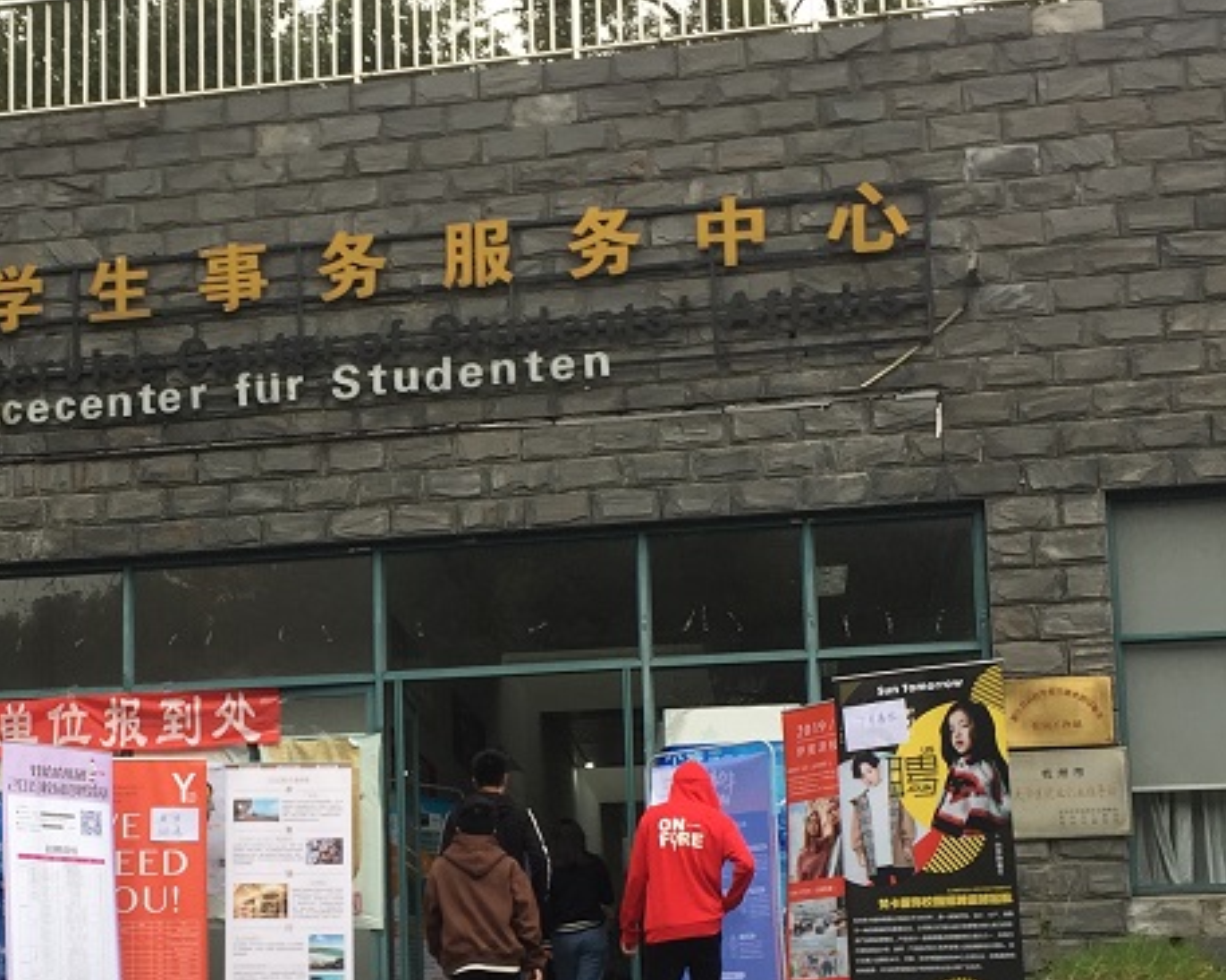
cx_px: 266
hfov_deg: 29.9
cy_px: 792
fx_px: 2248
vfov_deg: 24.2
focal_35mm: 62
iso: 32
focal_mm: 4.15
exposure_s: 1/100
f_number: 2.2
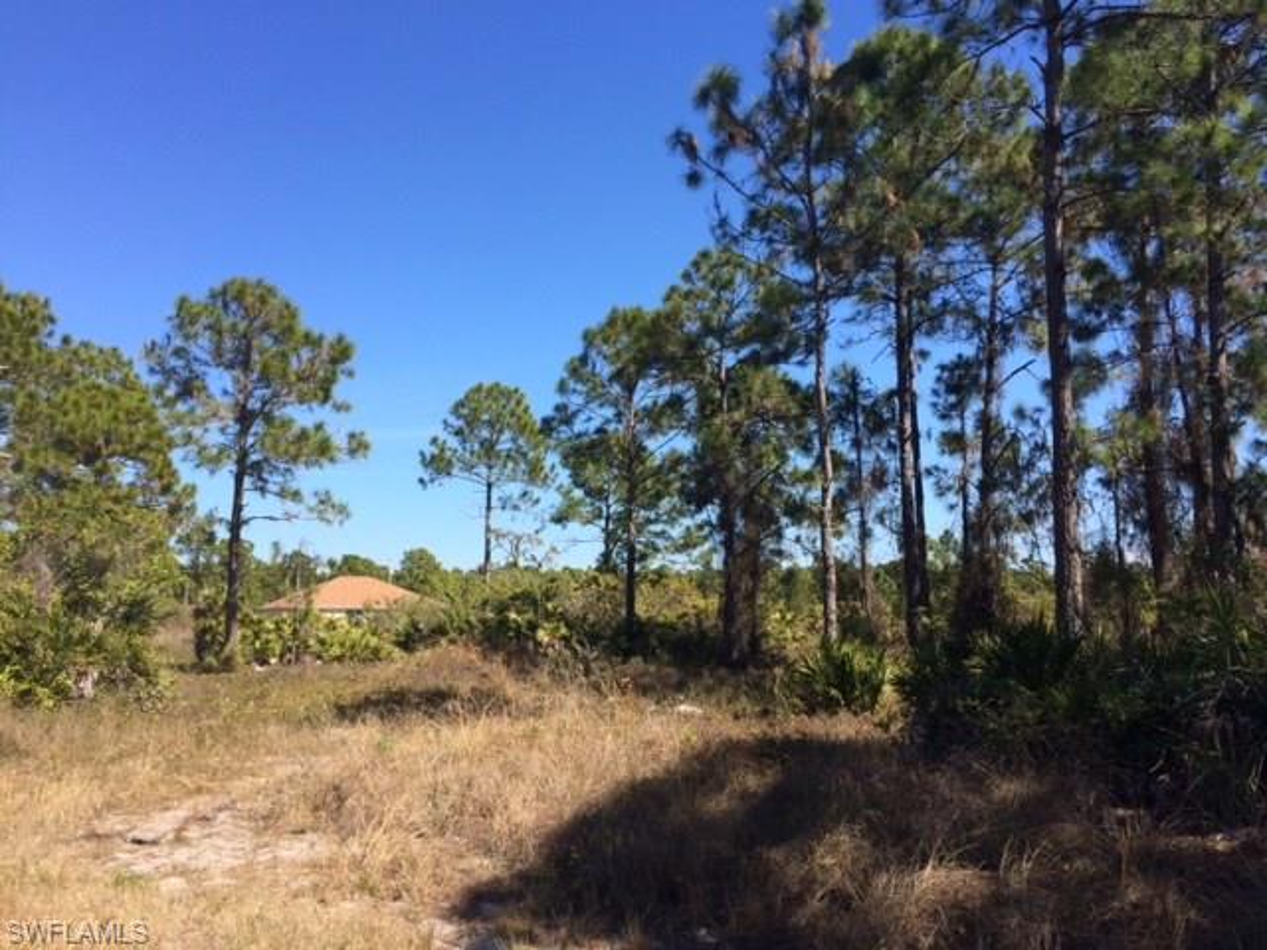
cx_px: 634
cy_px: 475
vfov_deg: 48.2
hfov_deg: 61.7
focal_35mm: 29
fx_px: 1061
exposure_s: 1/1244
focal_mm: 4.15
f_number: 2.2
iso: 32
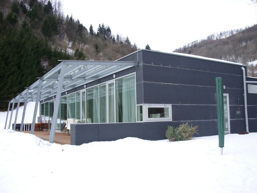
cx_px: 128
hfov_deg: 52.6
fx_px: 260
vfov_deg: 40.7
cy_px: 96
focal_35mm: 35
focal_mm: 5.8
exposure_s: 1/200
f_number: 4.3
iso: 80
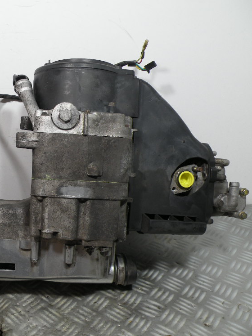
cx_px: 27
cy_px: 166
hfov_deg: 36.3
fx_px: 359
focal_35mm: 37
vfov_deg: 50.1
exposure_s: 1/65
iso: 64
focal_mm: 4.7
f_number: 3.2
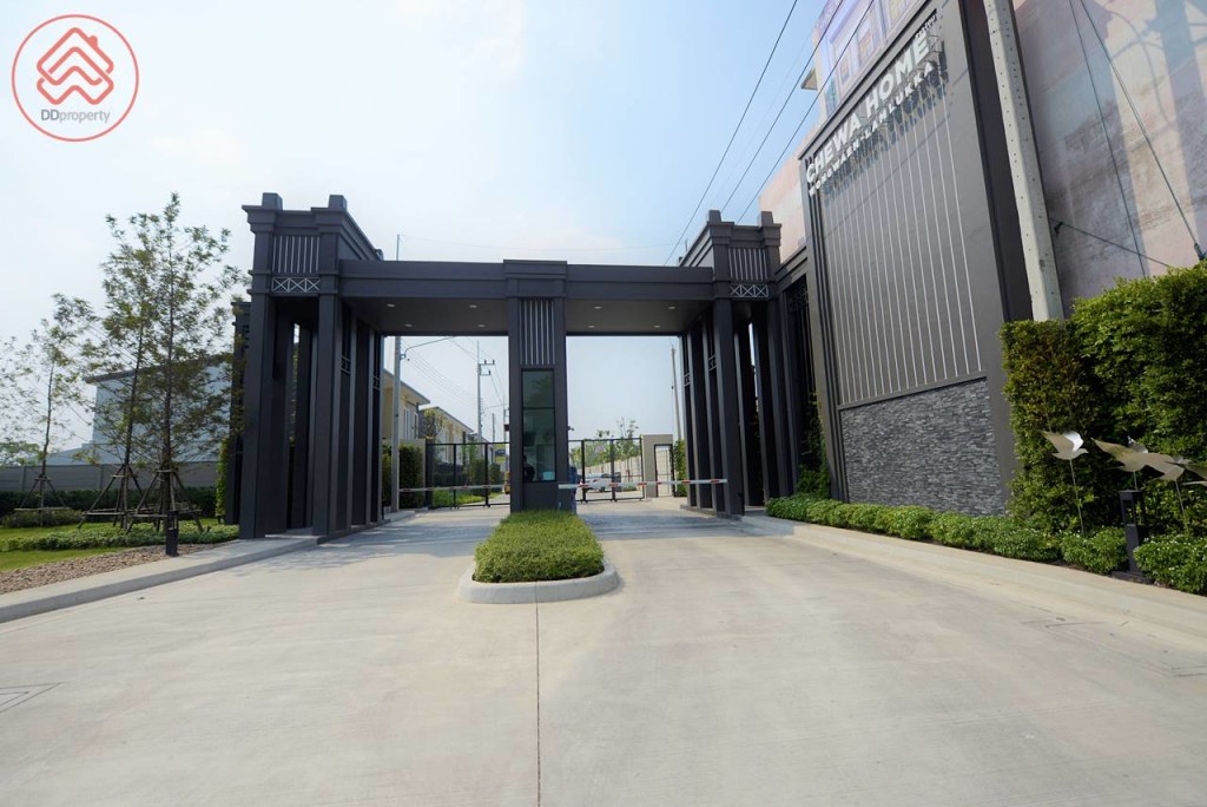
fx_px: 503
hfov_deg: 100.4
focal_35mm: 15
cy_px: 404
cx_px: 604
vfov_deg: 77.4
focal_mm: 15
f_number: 2.8
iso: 220
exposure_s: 1/8000
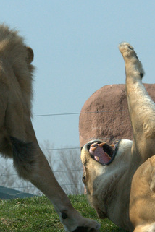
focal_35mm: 449
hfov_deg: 3.1
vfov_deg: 4.6
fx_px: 2900
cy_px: 142
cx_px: 67
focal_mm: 150
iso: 800
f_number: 13
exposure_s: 1/1000
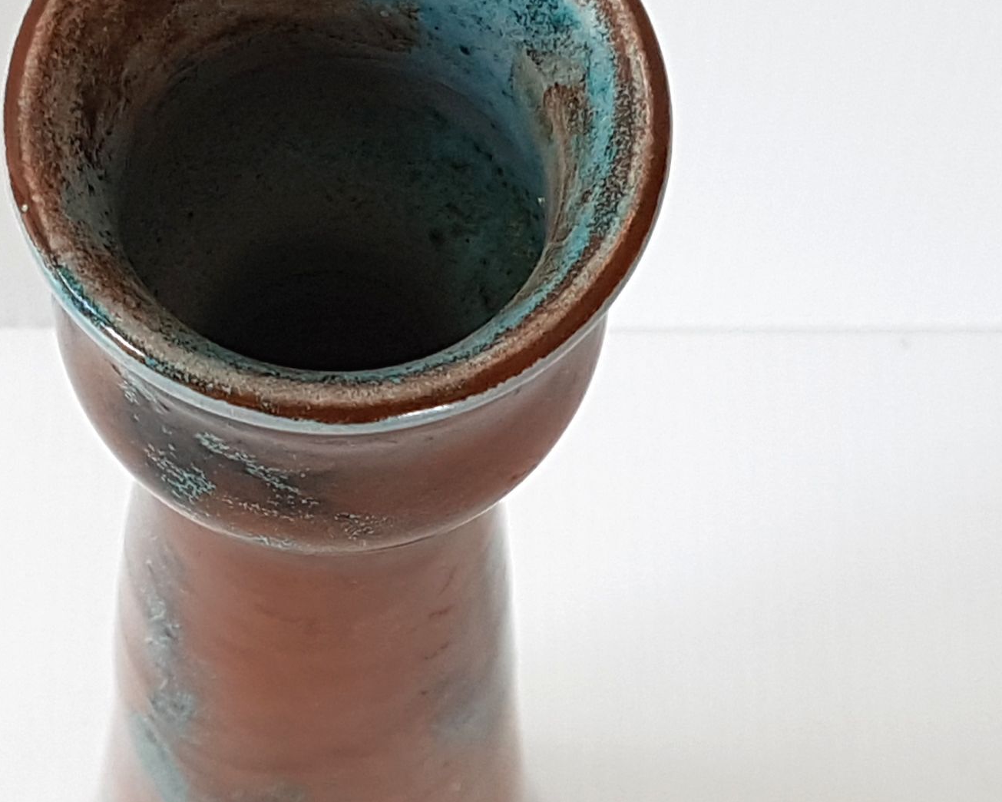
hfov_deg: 33.3
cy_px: 471
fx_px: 1661
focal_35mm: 56
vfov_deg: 27.1
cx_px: 339
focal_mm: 4.2
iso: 50
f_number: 1.7
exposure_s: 1/125
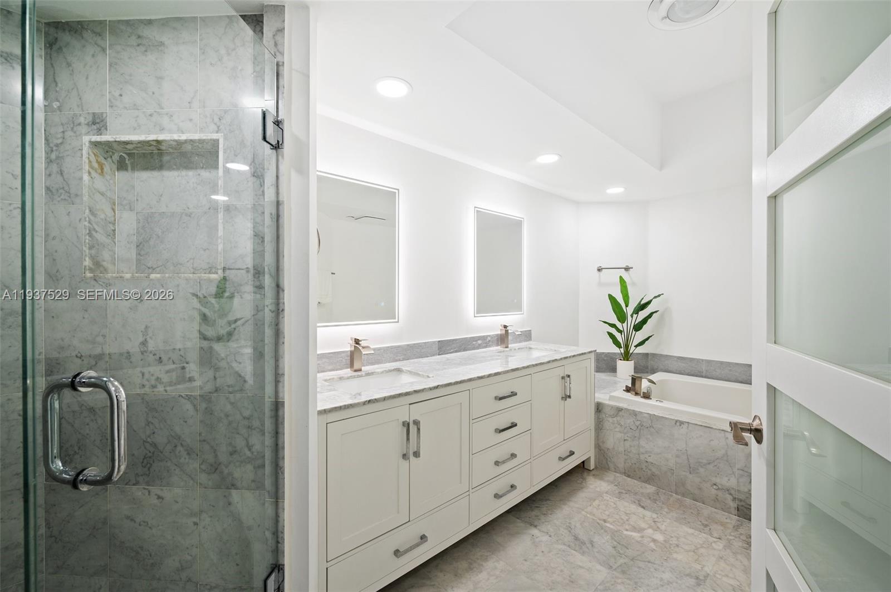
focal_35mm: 14
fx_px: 346
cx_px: 446
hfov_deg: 104.3
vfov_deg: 81.1
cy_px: 296
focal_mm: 14
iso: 200
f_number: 8
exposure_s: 1/13
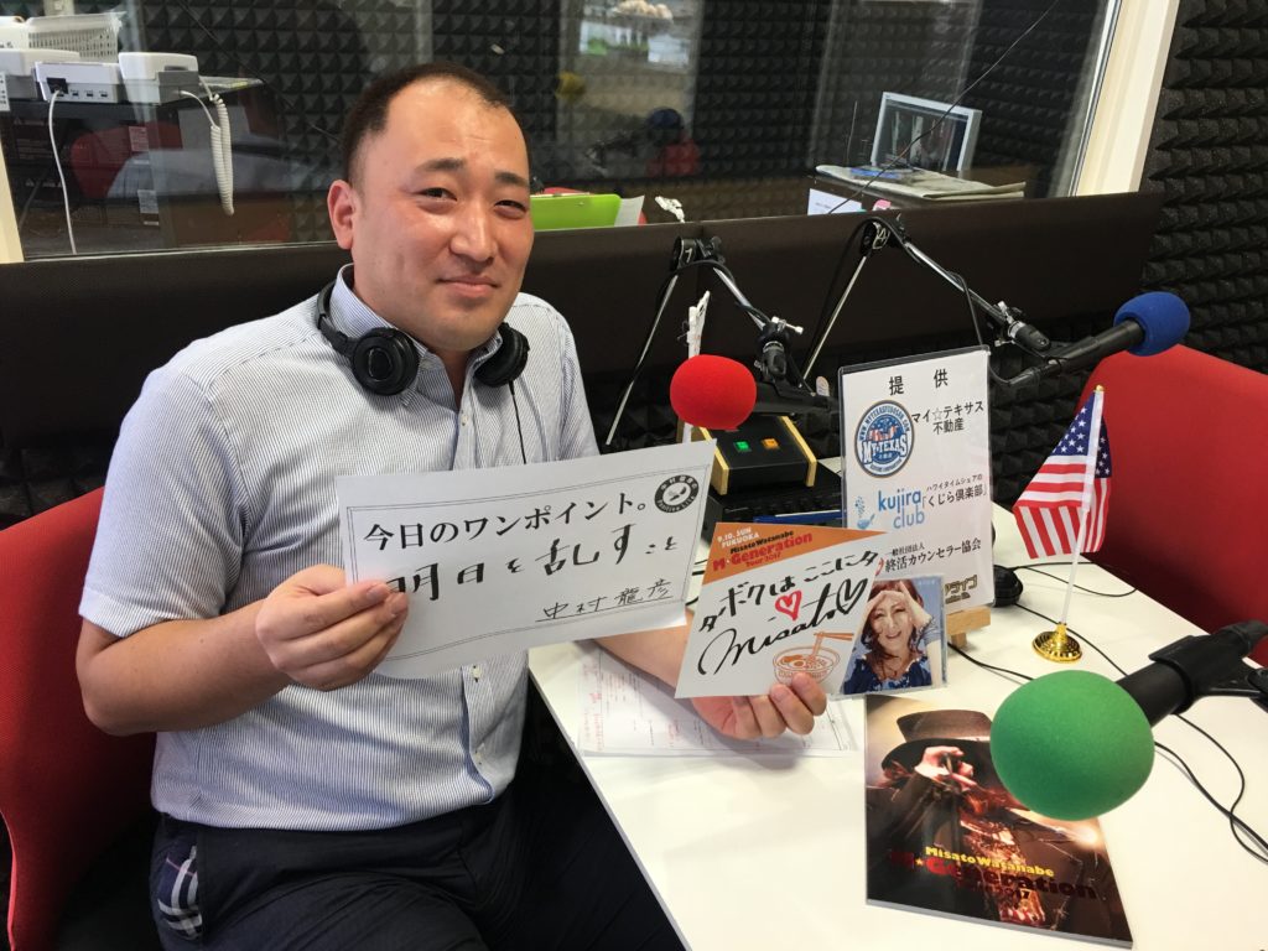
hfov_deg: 61.7
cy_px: 476
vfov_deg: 48.2
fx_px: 1062
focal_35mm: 29
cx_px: 634
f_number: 2.2
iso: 40
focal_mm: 4.15
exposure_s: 1/30
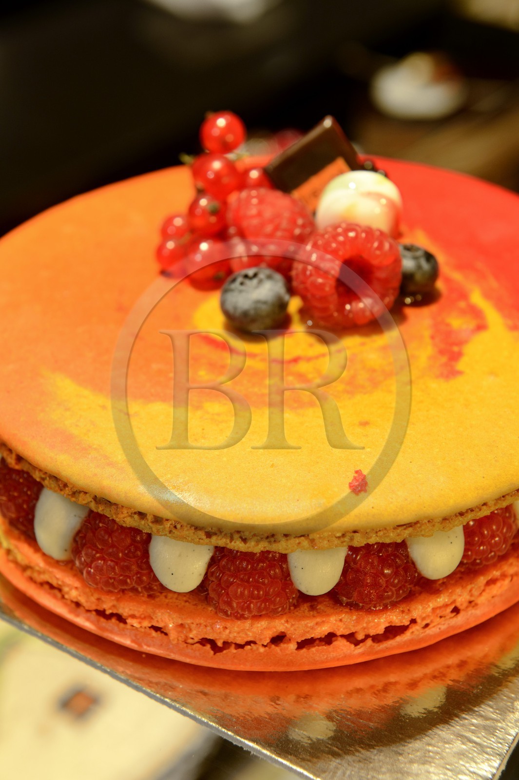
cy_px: 390
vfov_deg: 35.7
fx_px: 1212
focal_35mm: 56
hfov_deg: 24.2
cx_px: 260
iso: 800
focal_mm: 56
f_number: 7.1
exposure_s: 1/100
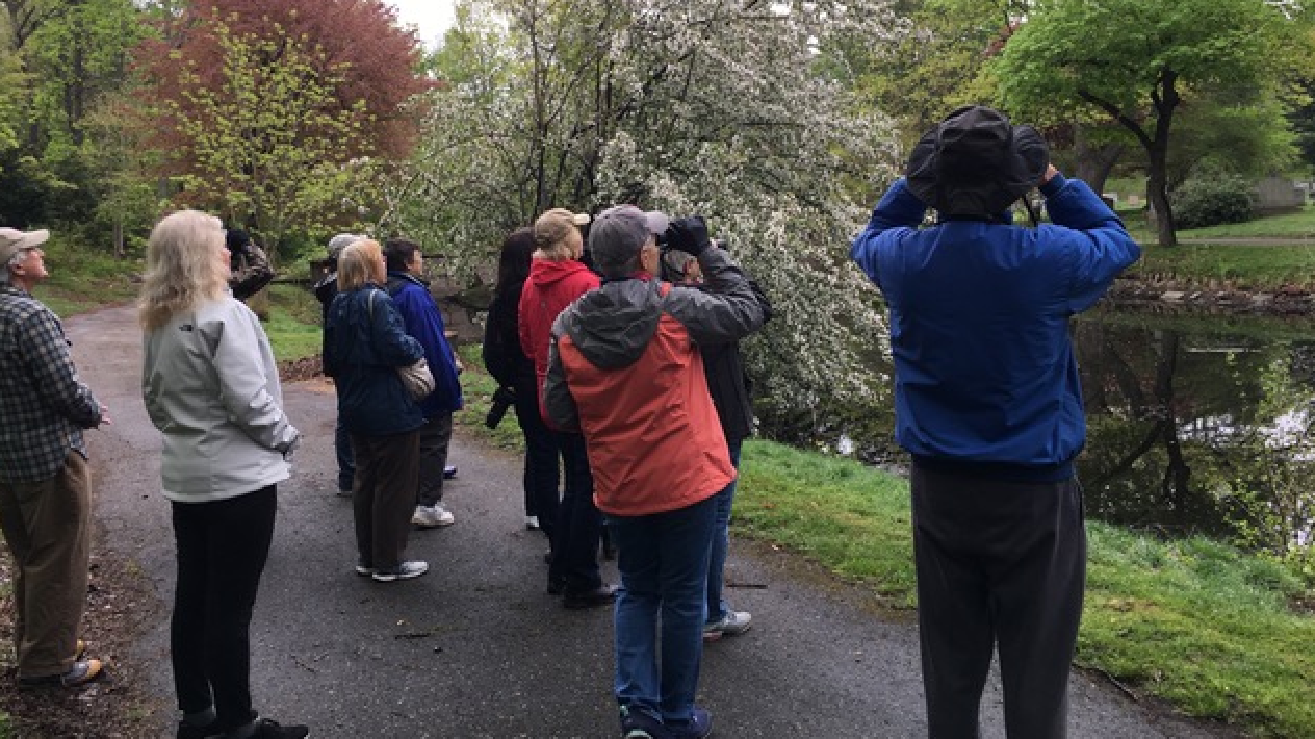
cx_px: 653
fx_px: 1115
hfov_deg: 61.0
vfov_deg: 36.5
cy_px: 291
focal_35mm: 32
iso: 25
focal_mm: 4.15
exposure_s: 1/60
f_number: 2.2
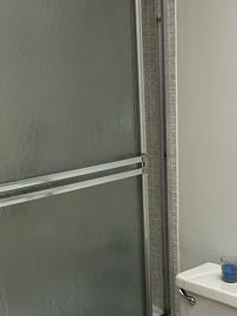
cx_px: 134
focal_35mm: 58
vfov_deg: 32.8
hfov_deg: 25.2
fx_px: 529
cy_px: 221
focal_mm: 5.7
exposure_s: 1/60
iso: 160
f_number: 1.5
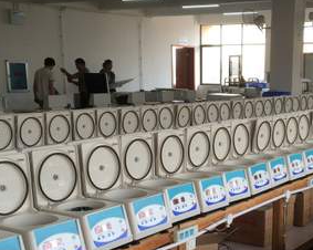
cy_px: 208
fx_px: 555
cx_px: 222
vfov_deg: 24.9
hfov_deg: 31.1
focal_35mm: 60
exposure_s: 1/120
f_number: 2.2
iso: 64
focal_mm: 4.15
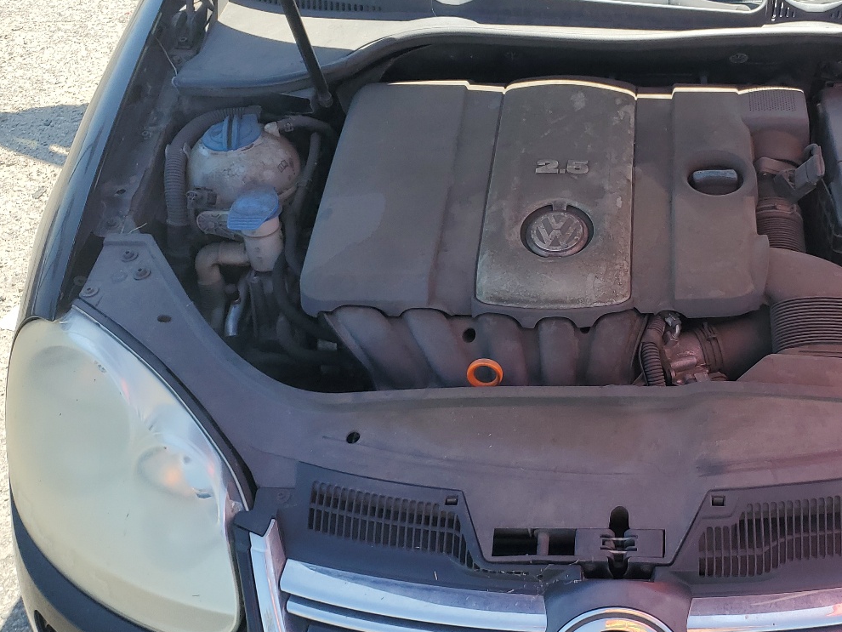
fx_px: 1022
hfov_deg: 43.1
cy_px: 262
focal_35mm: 42
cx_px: 648
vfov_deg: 34.3
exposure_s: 1/833
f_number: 1.5
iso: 50
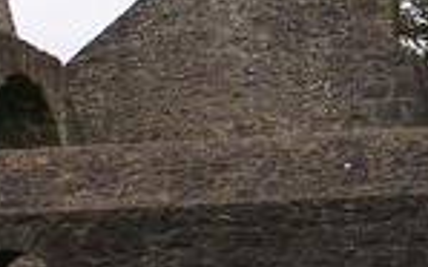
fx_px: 2017
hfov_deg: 11.9
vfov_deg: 7.6
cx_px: 506
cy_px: 158
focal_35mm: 173
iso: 50
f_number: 2.8
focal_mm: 5.8
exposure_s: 1/230
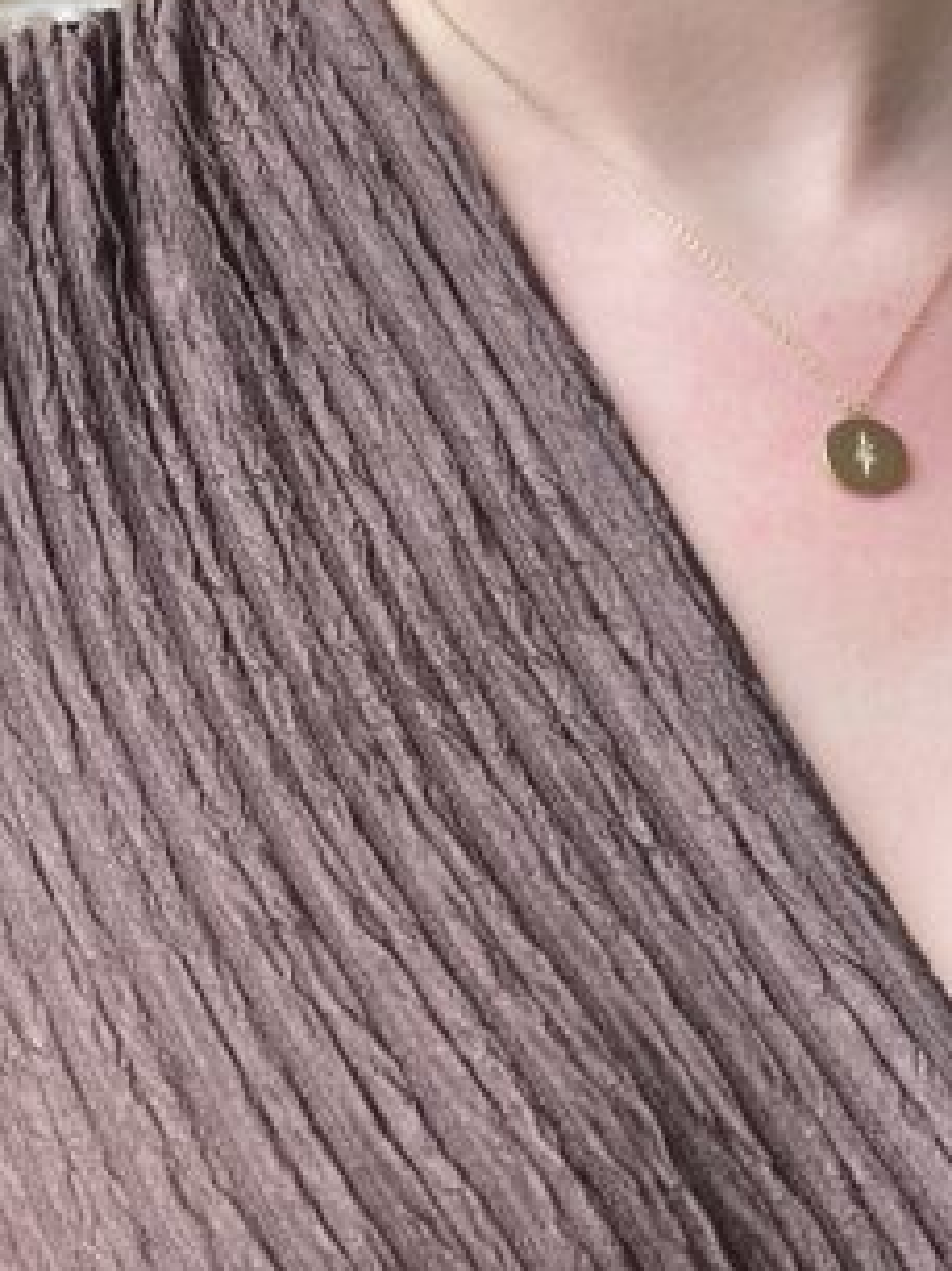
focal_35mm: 68
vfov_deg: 27.3
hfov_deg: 21.3
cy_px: 1209
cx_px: 154
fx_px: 2497
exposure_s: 1/121
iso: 125
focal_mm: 5.7
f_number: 1.5
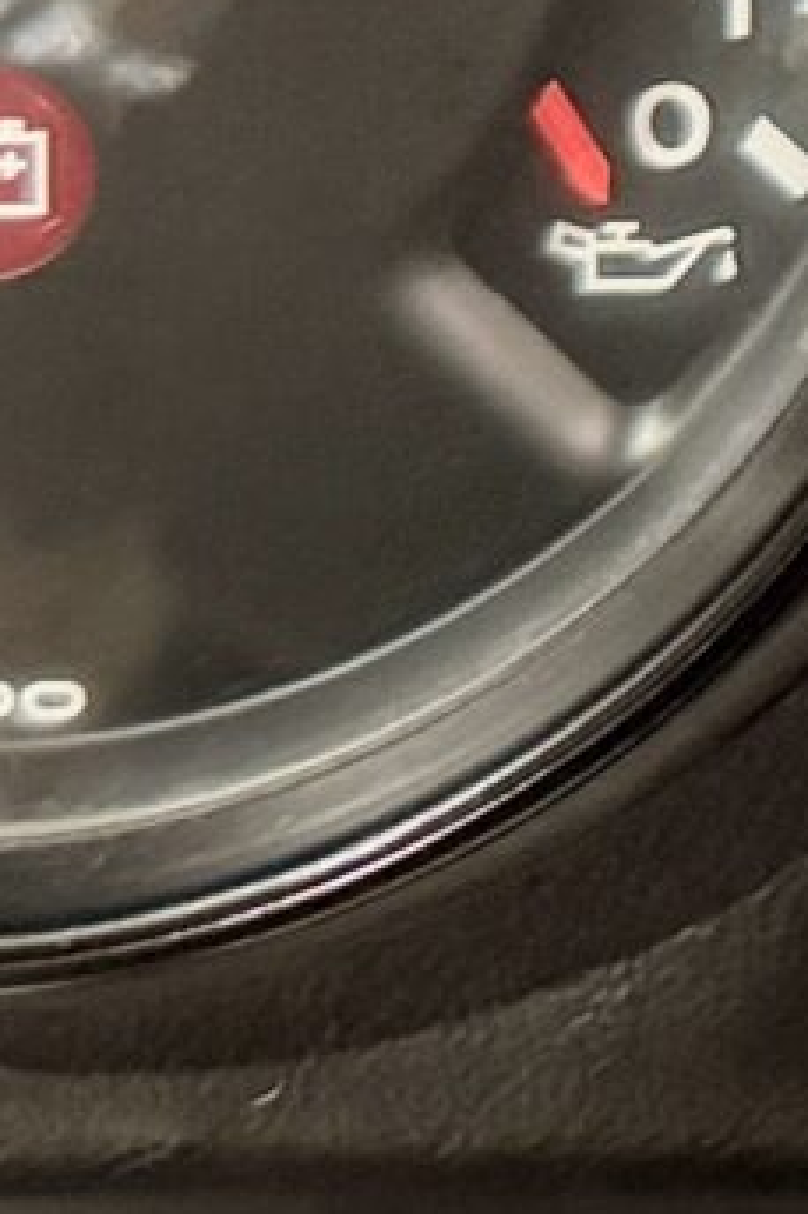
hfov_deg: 6.6
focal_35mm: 186
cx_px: 2583
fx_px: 6268
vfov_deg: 10.7
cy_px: -498
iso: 1000
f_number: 1.78
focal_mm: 6.76
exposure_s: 1/32
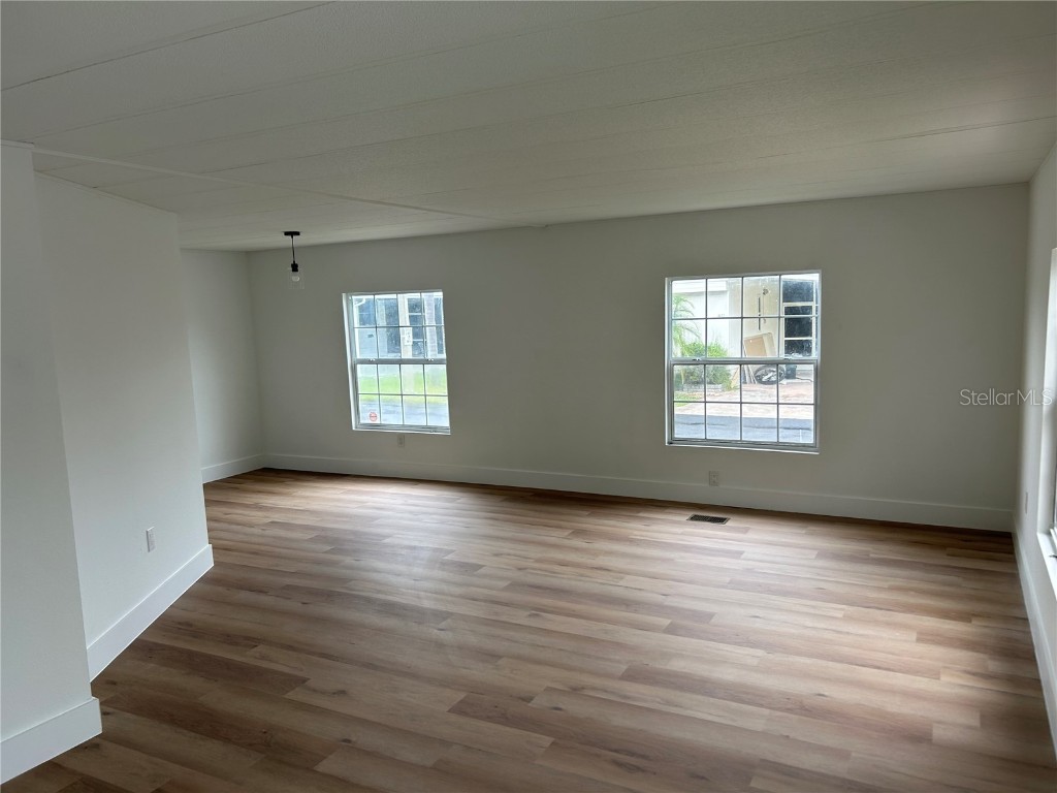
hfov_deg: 67.3
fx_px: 794
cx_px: 528
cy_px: 396
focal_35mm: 26
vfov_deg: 53.1
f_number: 1.5
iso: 40
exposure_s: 1/226
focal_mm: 5.7
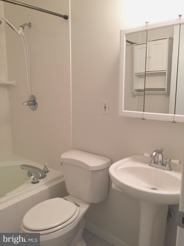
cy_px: 123
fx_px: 206
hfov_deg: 48.2
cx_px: 92
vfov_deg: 61.7
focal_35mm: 29
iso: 100
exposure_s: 1/30
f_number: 2.2
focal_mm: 4.15
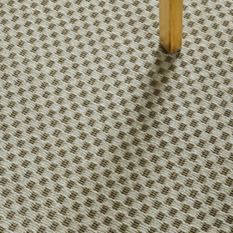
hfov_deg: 14.2
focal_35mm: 123
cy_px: 20
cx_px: 156
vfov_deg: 14.0
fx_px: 937
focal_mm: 70
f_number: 11
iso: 200
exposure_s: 1
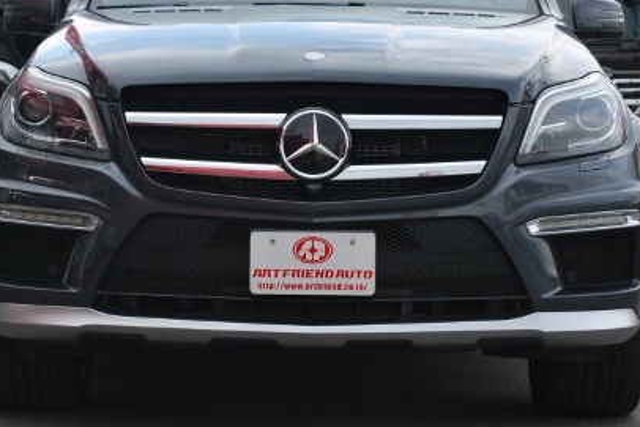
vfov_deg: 11.1
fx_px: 2187
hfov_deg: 16.6
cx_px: 325
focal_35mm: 123
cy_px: 136
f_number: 5.6
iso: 100
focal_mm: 52
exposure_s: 1/125
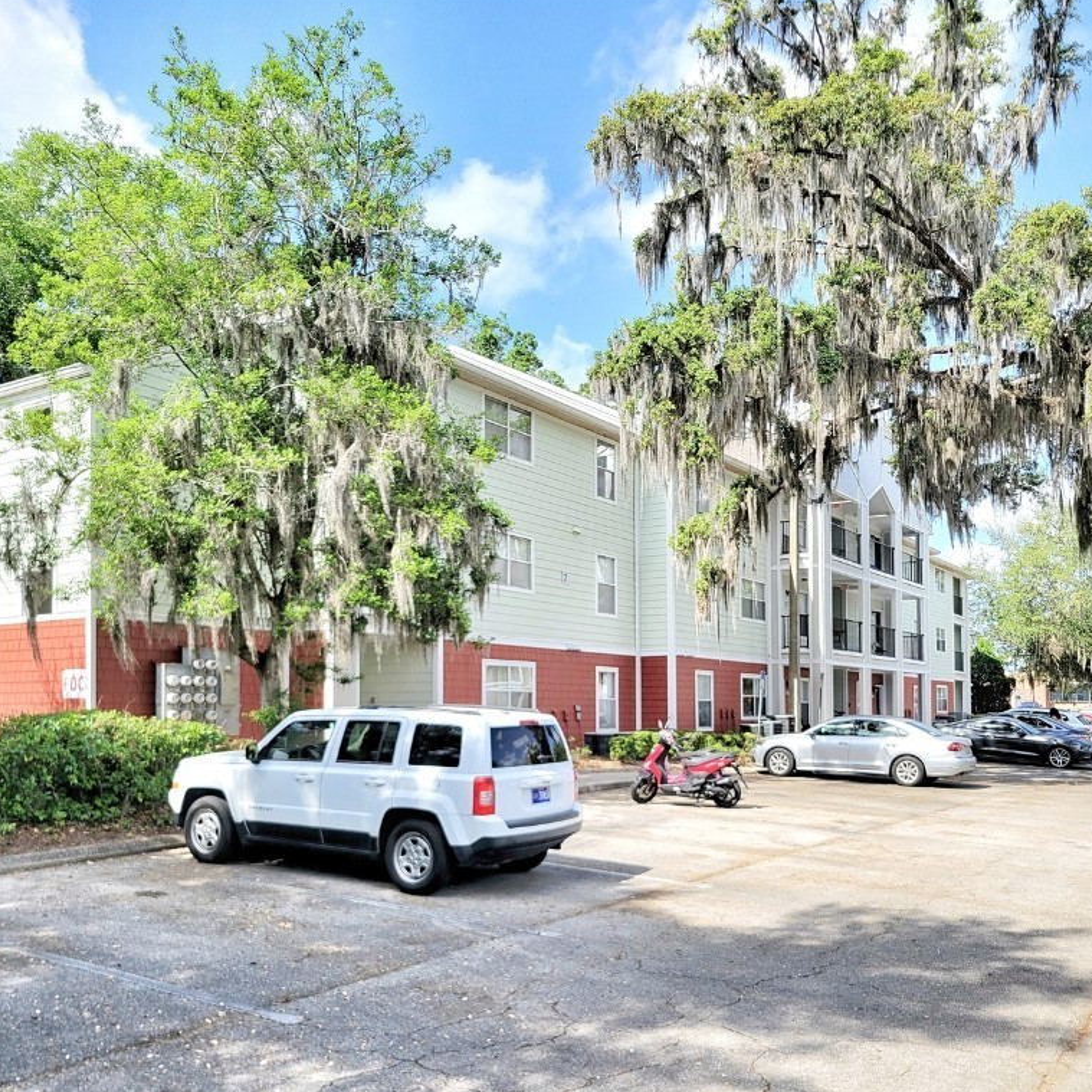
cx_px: 619
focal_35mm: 31
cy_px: 544
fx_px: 1106
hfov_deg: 52.4
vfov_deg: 52.5
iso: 40
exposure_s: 1/1429
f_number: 1.8
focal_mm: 5.4
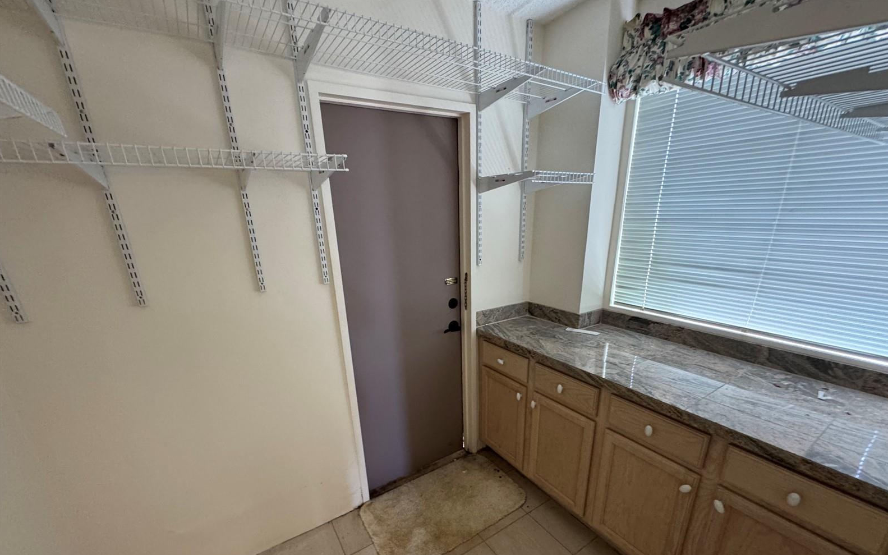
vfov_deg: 73.9
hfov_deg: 101.5
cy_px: 334
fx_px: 363
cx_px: 447
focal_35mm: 15
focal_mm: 2.22
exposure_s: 1/60
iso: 500
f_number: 2.2
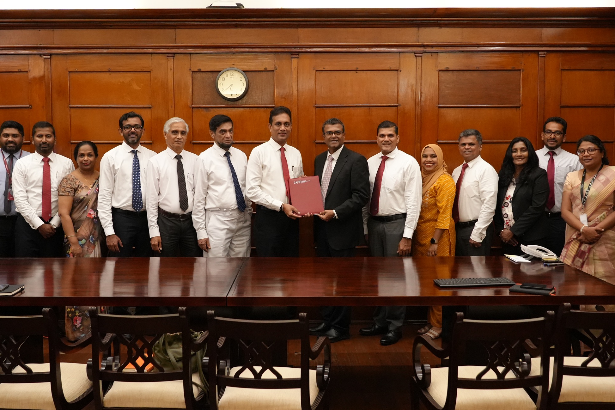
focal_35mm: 37
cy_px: 205
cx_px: 302
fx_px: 632
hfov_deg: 51.9
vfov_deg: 35.9
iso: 5000
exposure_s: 1/160
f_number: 4
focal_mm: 24
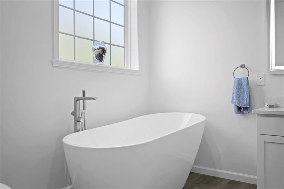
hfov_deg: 61.9
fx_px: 237
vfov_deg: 43.6
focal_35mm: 30
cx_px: 142
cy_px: 94
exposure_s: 1/20
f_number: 4
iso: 400
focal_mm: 30
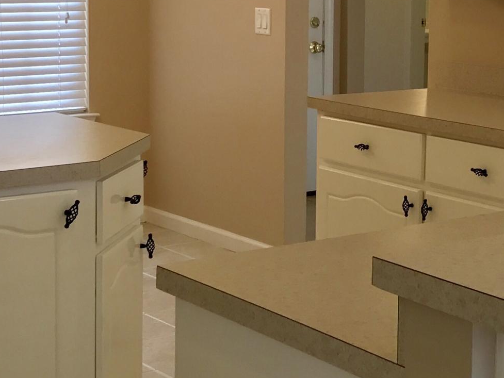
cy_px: 103
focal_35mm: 86
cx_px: 387
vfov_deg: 17.1
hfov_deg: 22.5
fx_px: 1252
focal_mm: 3.99
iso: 32
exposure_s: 1/60
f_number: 1.8
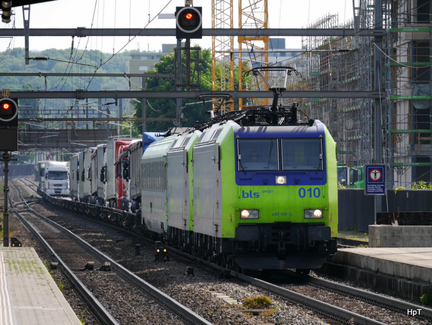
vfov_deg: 5.0
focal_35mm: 300
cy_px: 162
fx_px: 3749
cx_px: 216
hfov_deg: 6.6
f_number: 5.6
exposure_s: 1/400
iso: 160
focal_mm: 150
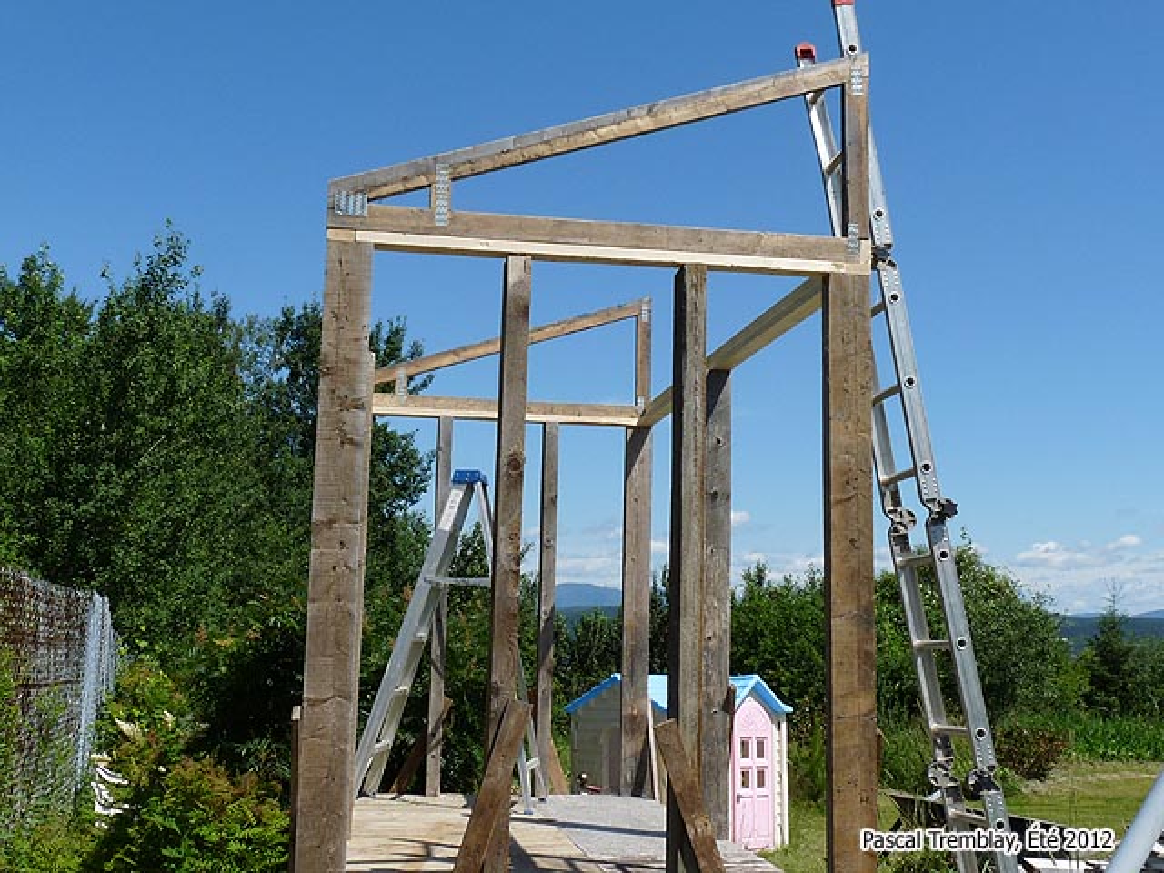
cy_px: 436
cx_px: 582
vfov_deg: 35.1
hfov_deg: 45.8
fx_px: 1379
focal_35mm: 41
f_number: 6.3
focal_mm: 4.8
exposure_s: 1/400
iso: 100
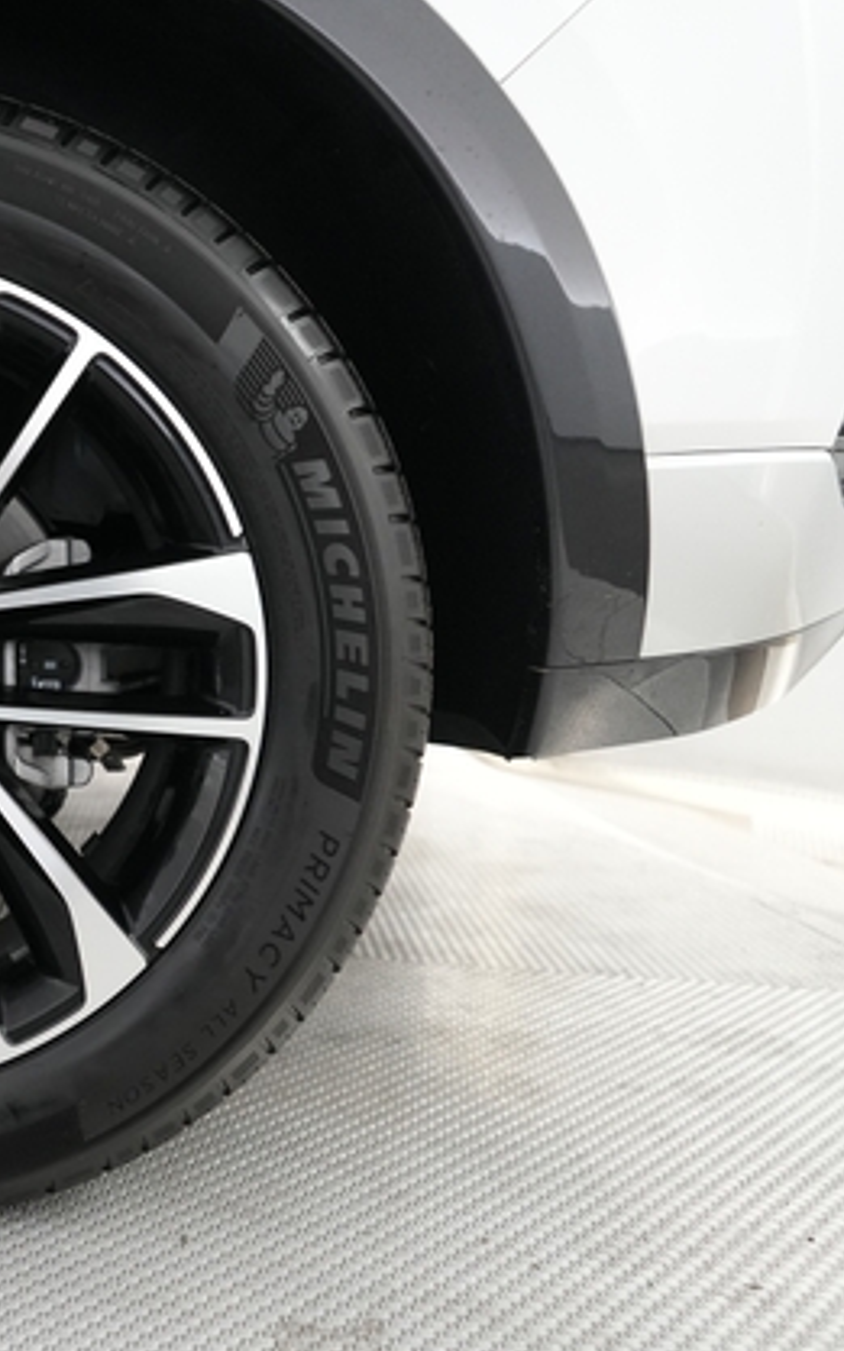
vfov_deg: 50.4
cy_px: 672
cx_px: -168
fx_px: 1436
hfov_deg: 28.5
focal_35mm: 39
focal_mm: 25
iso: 4000
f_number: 2.8
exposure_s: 1/160
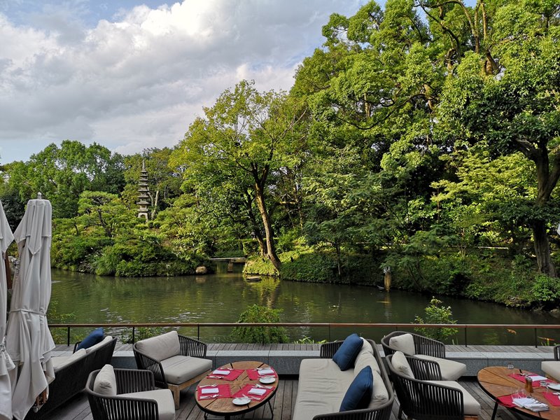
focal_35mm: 27
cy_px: 210
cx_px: 280
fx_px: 437
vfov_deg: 51.4
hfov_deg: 65.3
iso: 50
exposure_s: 1/992
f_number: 1.8
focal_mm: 3.95
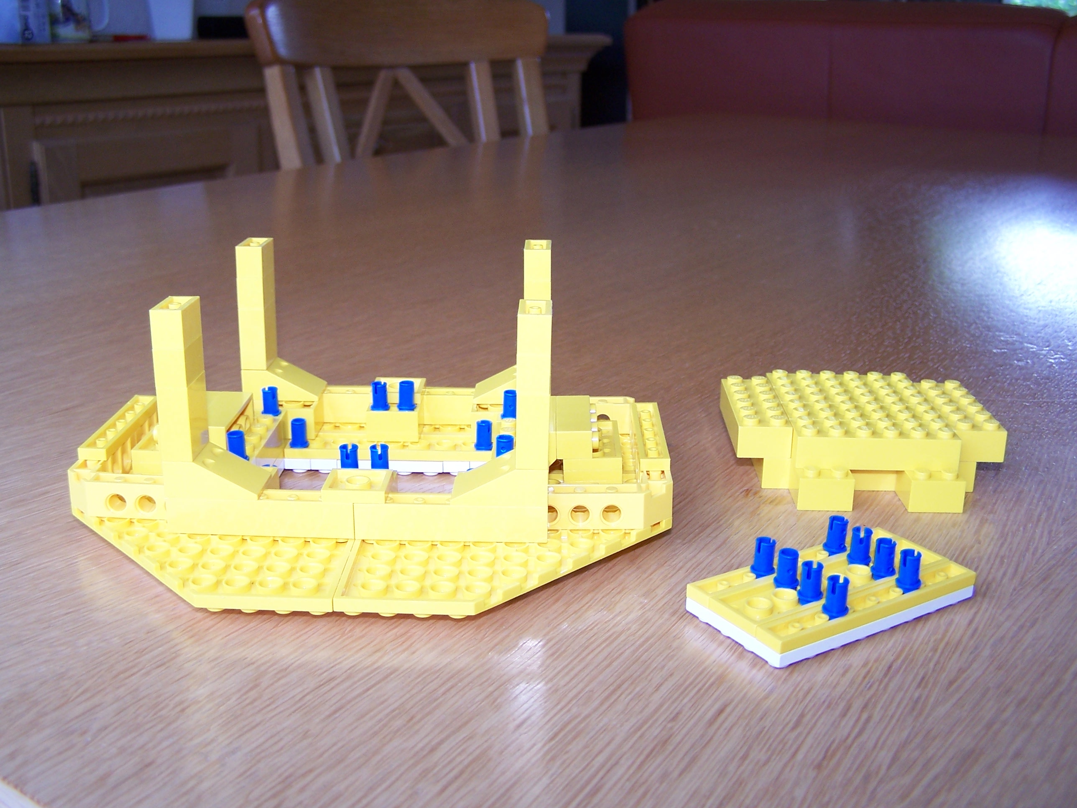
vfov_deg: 37.7
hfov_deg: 49.0
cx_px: 538
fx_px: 1182
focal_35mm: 38
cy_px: 404
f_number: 2.8
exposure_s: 1/6
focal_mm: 6.3
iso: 80
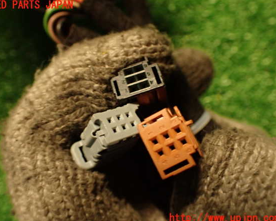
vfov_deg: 43.4
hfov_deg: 52.8
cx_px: 132
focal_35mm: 34
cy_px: 112
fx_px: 278
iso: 500
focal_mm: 5.79
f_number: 2.4
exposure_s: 1/30
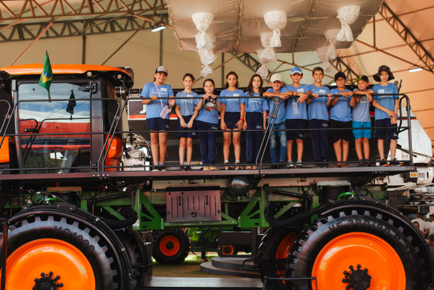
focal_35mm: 50
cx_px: 217
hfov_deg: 39.6
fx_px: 603
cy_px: 145
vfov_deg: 27.0
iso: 160
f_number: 2.8
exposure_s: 1/320
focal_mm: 50
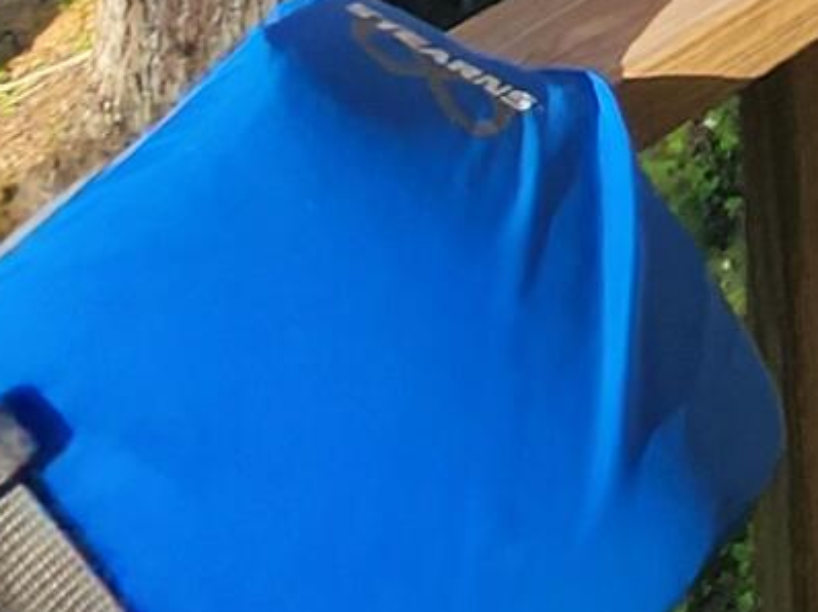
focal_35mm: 98
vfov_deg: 9.6
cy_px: -1450
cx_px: 2627
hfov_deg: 10.6
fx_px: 2314
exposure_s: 1/585
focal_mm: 2.2
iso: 50
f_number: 2.2
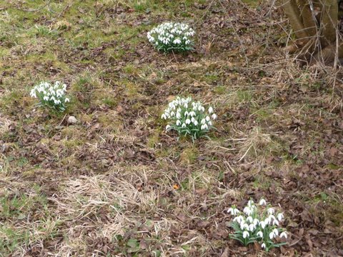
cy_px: 128
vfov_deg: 21.9
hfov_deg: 29.0
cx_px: 172
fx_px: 664
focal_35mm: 67
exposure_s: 1/100
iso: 200
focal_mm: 11.3
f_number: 4.5
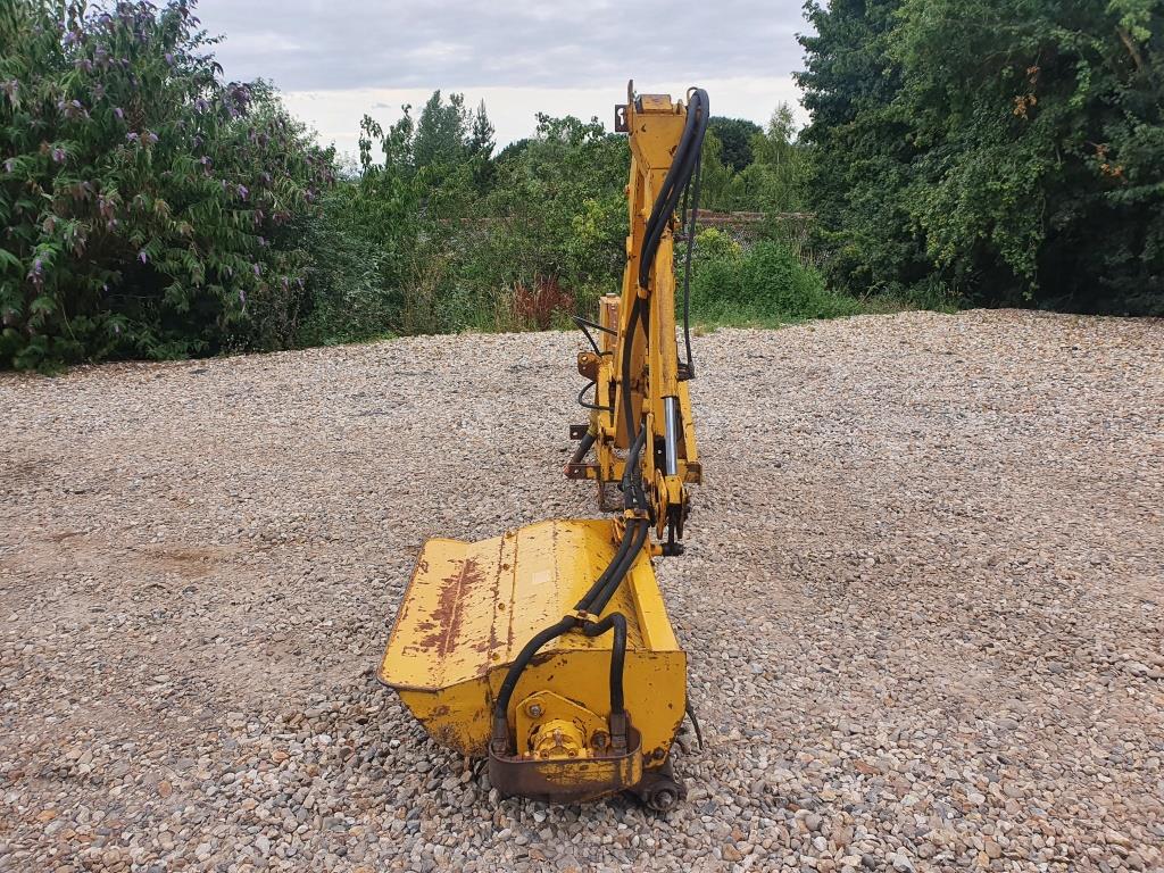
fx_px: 874
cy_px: 436
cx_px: 582
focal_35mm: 26
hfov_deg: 67.3
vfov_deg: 53.1
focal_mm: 4.32
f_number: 2.4
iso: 50
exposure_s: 1/884
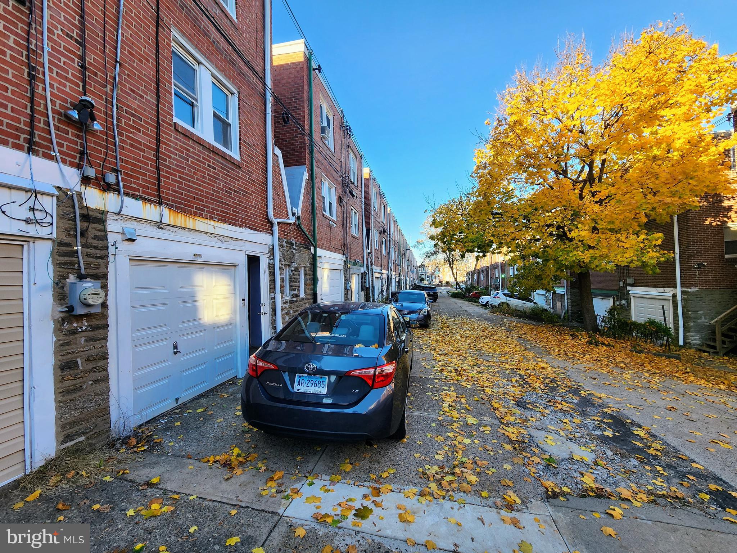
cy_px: 276
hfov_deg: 106.2
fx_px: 277
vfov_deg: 89.9
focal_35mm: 13
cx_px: 368
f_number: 2.2
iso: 50
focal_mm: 2.2
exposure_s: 1/320
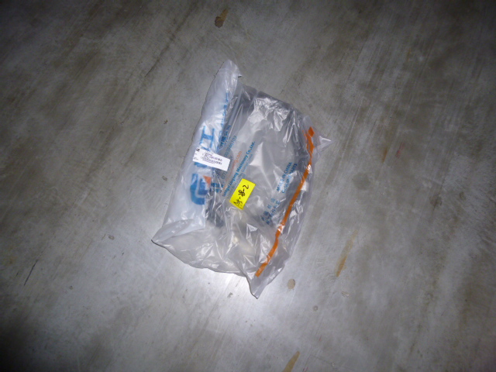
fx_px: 358
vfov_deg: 54.9
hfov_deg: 69.4
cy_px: 186
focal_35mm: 25
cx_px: 248
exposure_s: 1/60
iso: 100
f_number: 3.1
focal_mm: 4.5
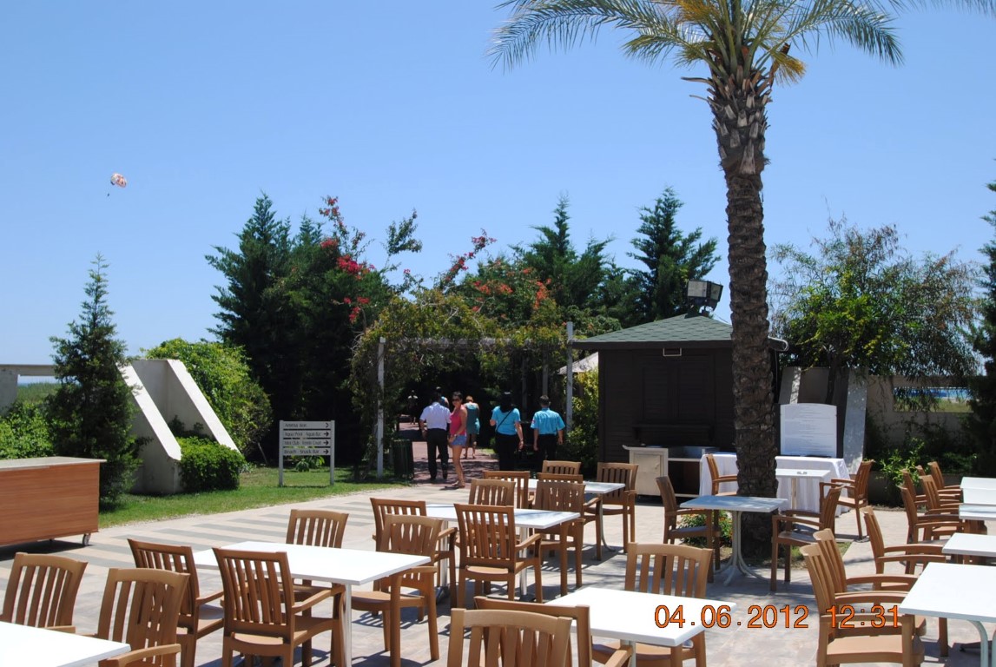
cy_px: 334
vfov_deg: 37.0
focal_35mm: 36
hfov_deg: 53.1
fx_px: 997
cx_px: 498
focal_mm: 24
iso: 100
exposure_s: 1/250
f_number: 8
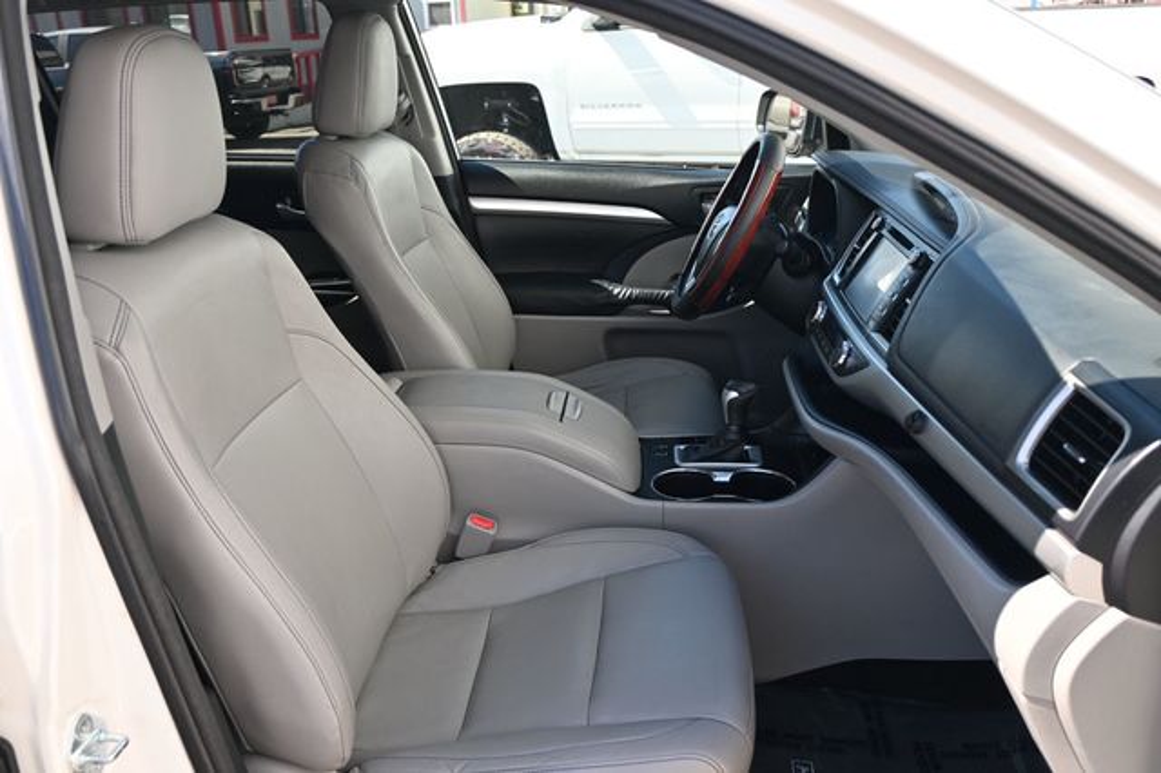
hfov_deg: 62.0
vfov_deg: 43.6
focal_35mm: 30
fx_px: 967
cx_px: 580
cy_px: 386
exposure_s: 1/250
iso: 220
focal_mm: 20
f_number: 4
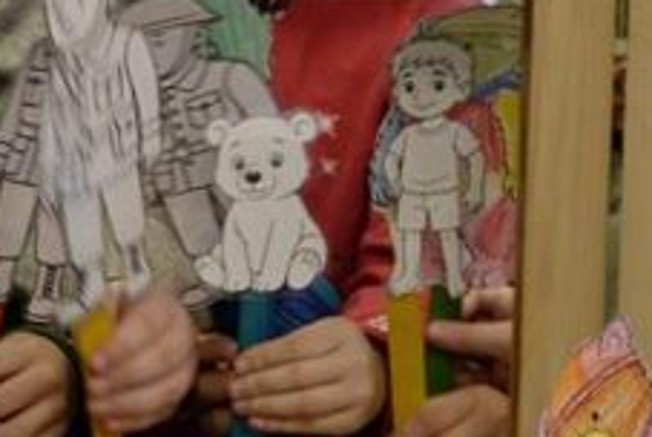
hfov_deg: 7.2
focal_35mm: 284
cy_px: -223
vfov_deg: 4.8
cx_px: 603
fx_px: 5150
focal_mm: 42
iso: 400
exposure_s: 1/25
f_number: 5.3
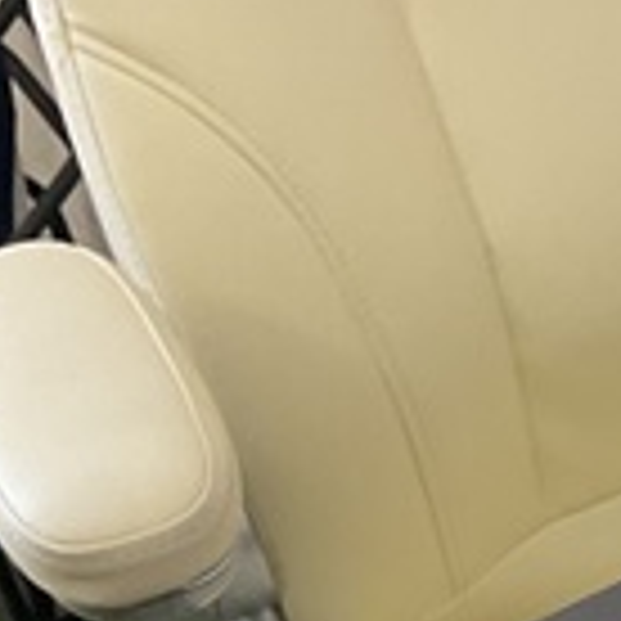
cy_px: 1316
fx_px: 3227
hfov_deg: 10.2
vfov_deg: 10.0
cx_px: 1228
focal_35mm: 159
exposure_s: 1/120
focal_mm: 3
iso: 50
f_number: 1.8
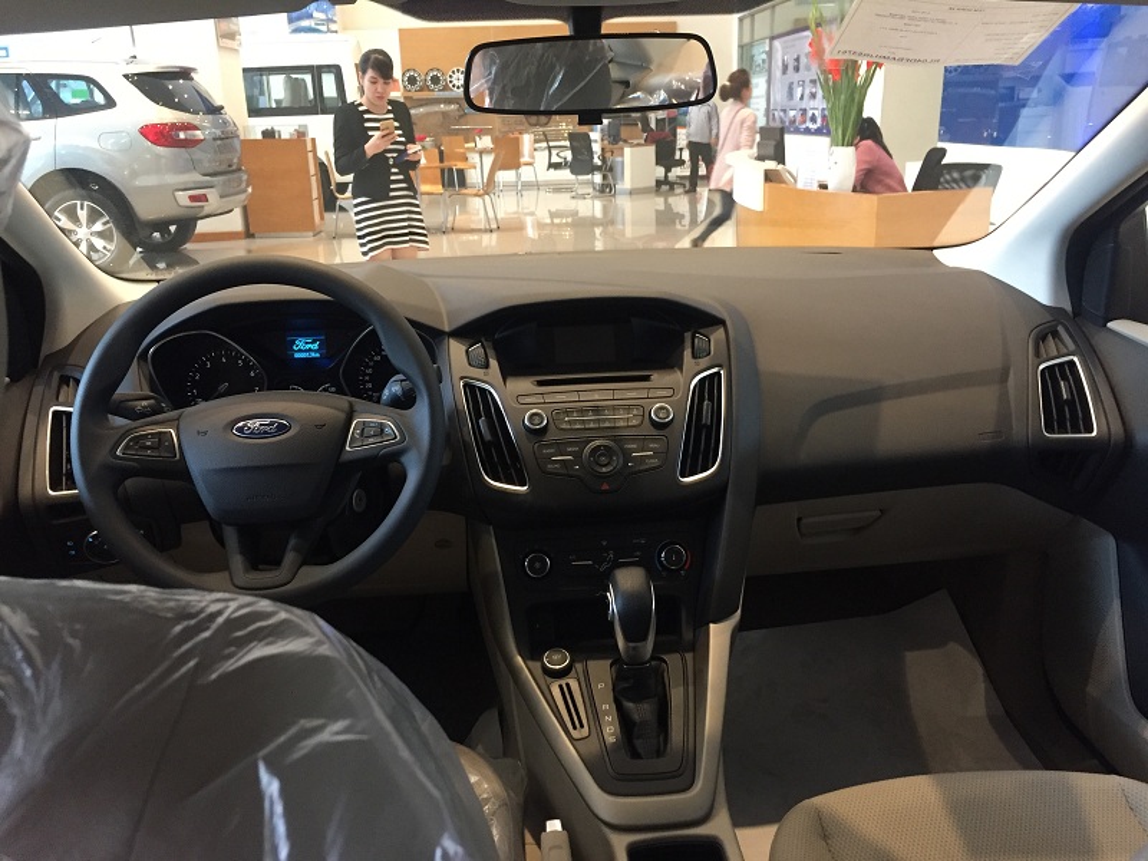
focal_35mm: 29
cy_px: 430
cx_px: 574
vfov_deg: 48.2
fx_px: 962
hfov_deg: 61.7
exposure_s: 1/33
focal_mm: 4.15
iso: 250
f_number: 2.2
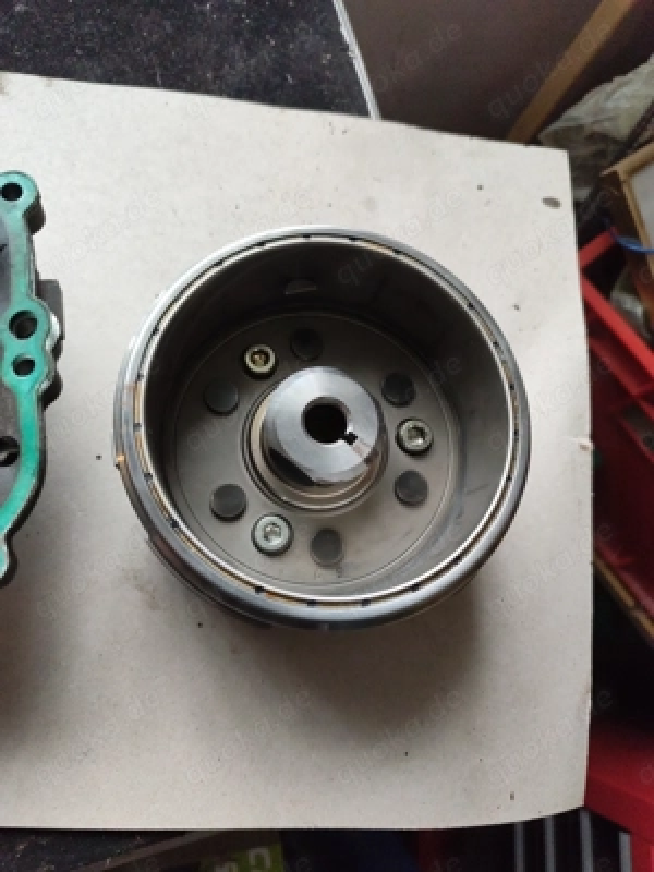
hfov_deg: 58.9
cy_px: 436
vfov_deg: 73.9
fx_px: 579
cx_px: 327
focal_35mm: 23
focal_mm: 6.19
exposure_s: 1/100
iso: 1461
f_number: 1.65
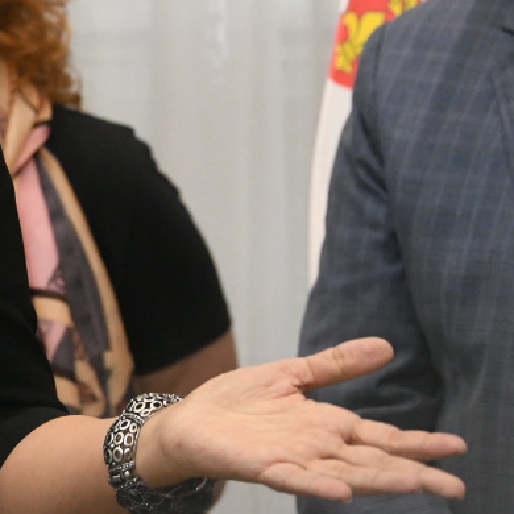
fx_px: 6871
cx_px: -440
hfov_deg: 4.2
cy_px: 71
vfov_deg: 4.3
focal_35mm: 409
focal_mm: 116
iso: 4000
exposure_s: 1/200
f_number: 5
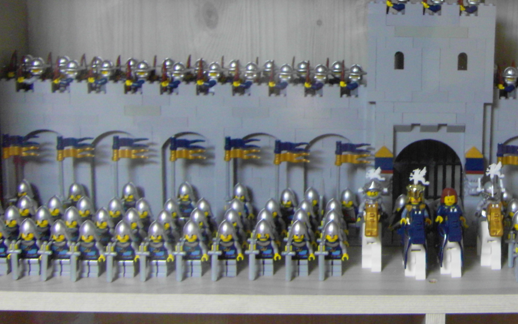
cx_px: 423
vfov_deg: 22.5
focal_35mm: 57
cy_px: 67
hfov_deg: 34.5
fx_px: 805
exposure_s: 1/10
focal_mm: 6
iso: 200
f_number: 2.8
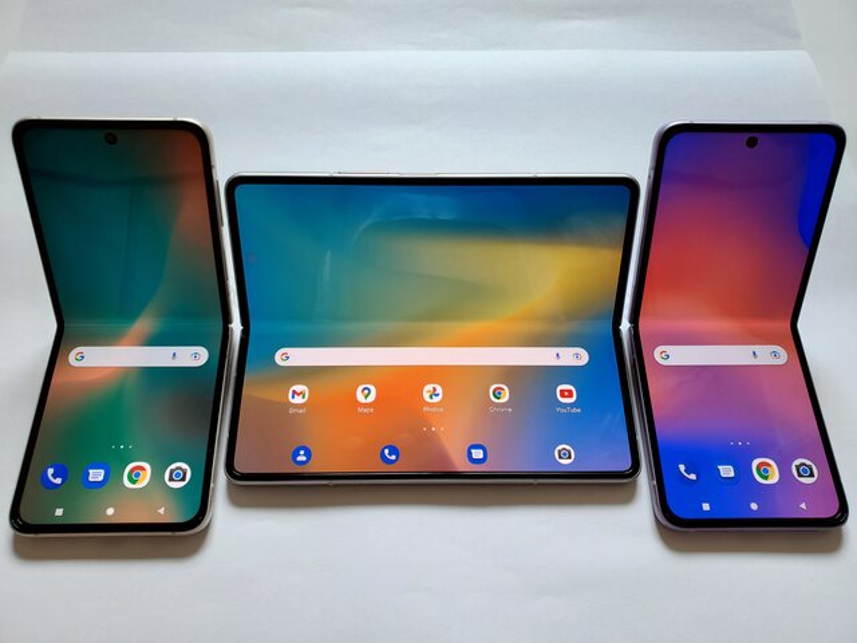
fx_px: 644
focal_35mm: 26
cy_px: 322
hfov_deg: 67.3
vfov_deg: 53.1
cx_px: 428
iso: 50
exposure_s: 1/121
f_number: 2.4
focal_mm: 4.3
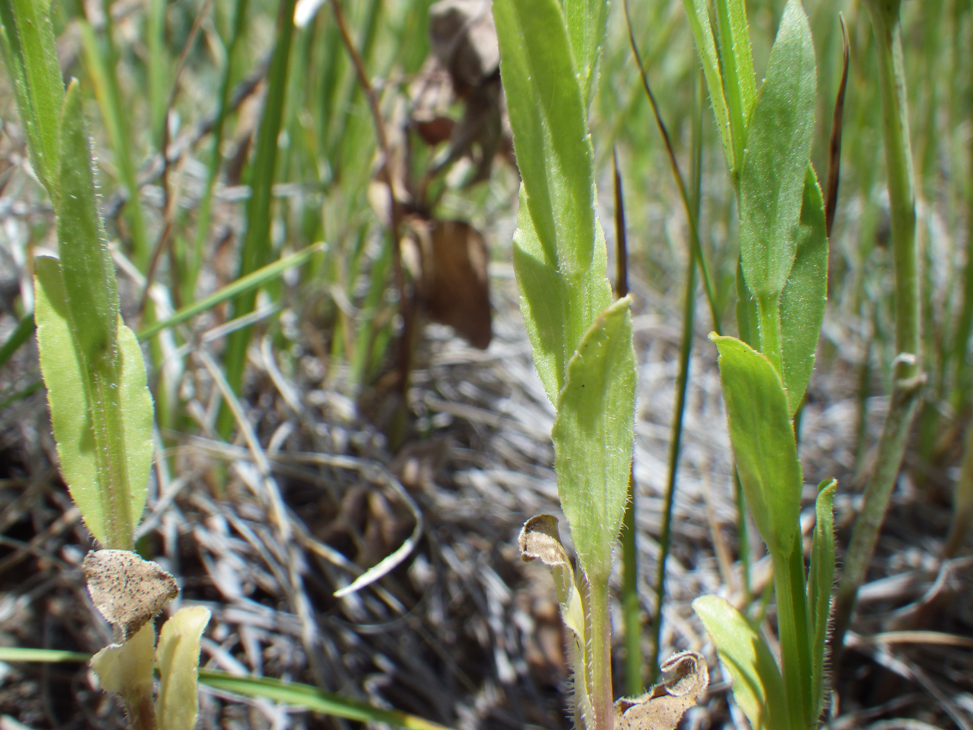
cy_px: 365
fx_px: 956
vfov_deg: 41.8
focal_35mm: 34
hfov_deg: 54.0
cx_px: 486
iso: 125
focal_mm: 6.1
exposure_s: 1/640
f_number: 4.6
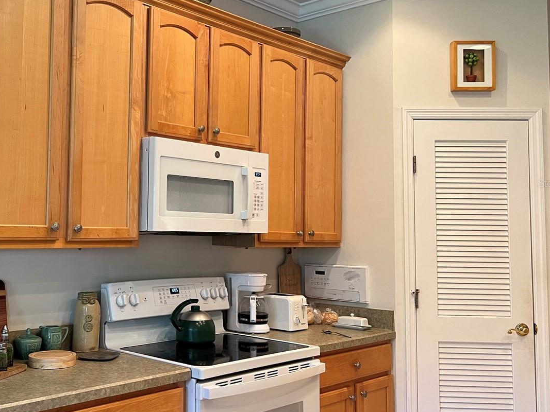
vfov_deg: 36.8
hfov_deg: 47.0
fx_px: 620
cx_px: 175
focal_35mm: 39
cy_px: 183
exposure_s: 1/60
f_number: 1.5
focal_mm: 5.7
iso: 125
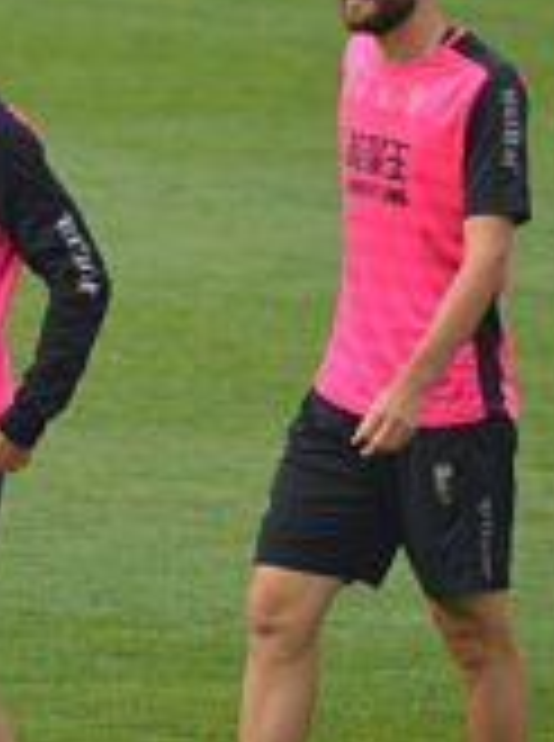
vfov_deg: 1.9
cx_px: 86
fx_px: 22515
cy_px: 171
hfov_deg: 1.4
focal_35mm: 1051
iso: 400
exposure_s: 1/1000
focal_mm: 300
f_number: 5.6
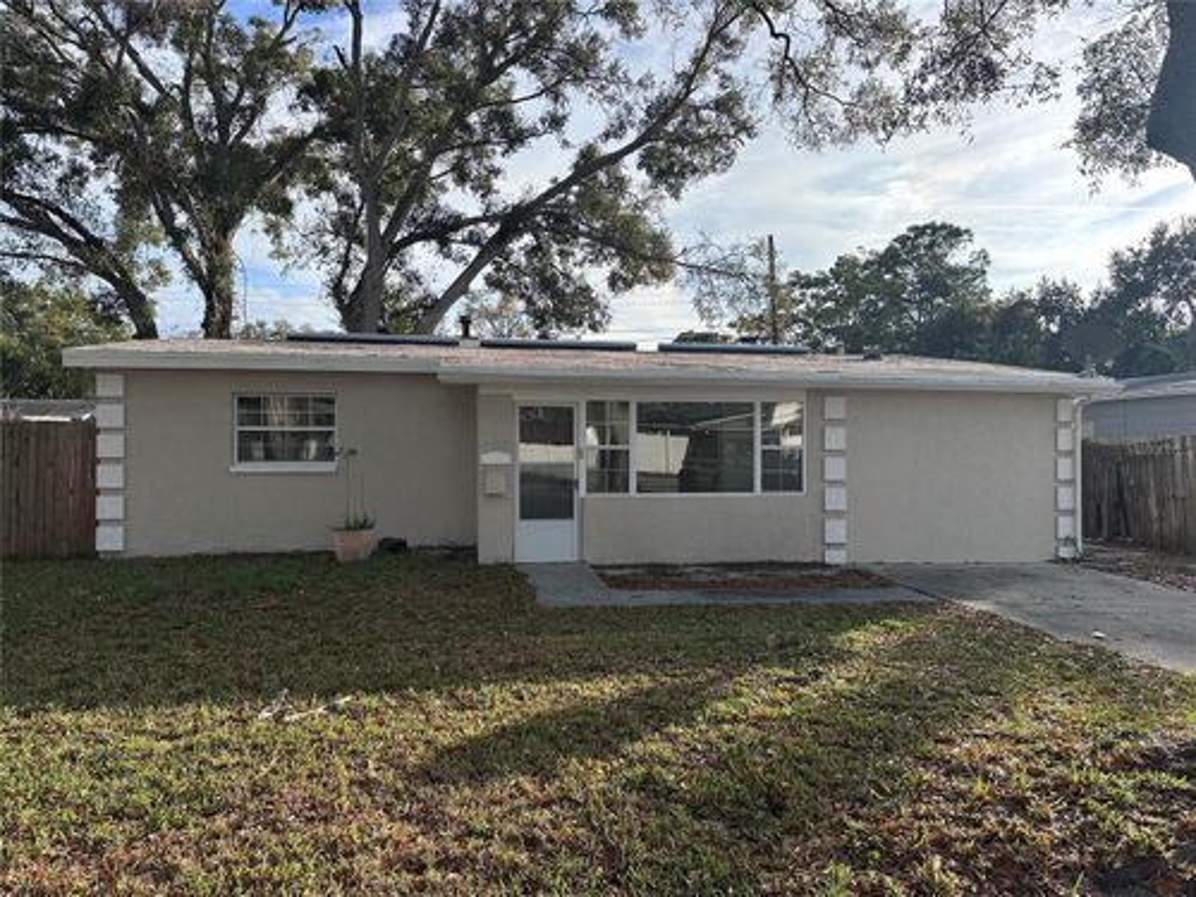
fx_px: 829
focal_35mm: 24
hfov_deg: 71.6
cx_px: 598
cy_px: 448
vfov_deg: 56.8
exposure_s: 1/2353
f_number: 1.78
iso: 80
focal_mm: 6.86
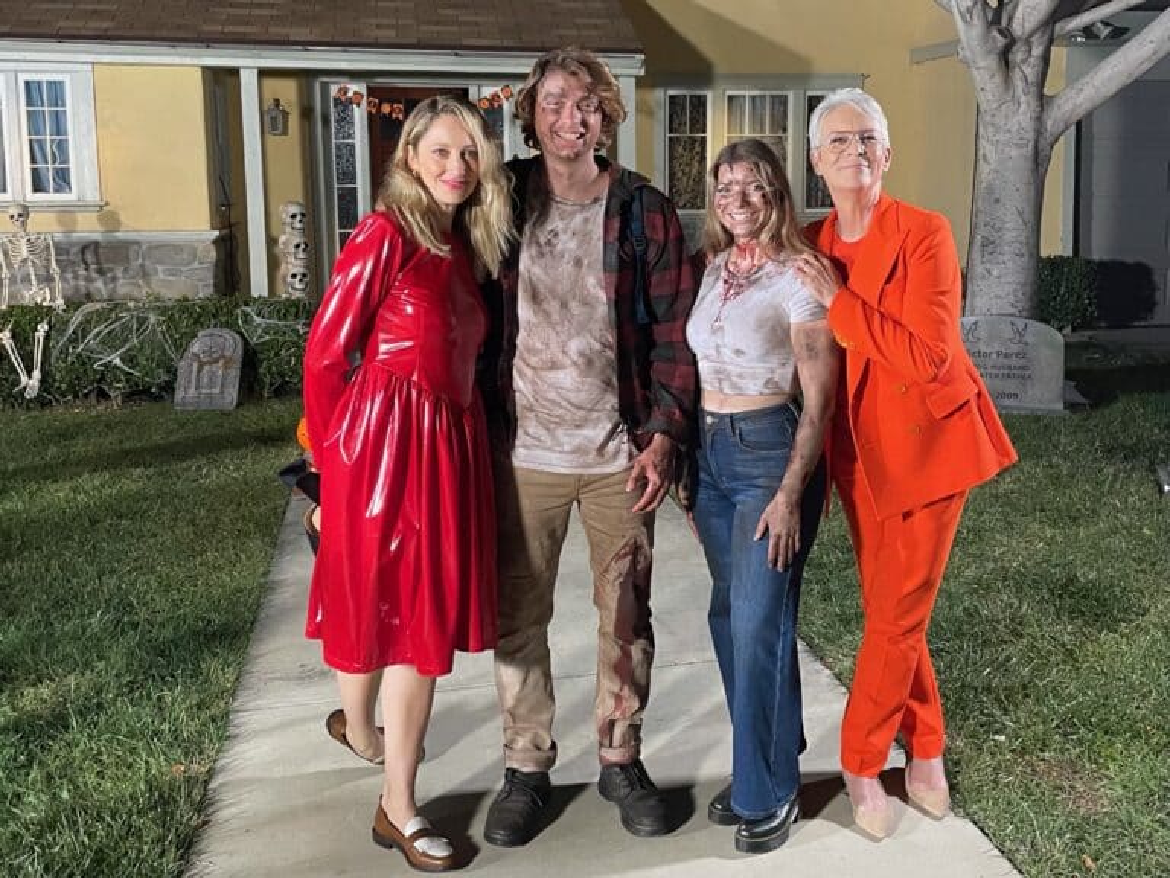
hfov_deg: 67.3
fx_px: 879
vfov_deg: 53.1
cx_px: 585
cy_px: 439
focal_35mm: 26
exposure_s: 1/50
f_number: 1.6
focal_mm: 4.2
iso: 400
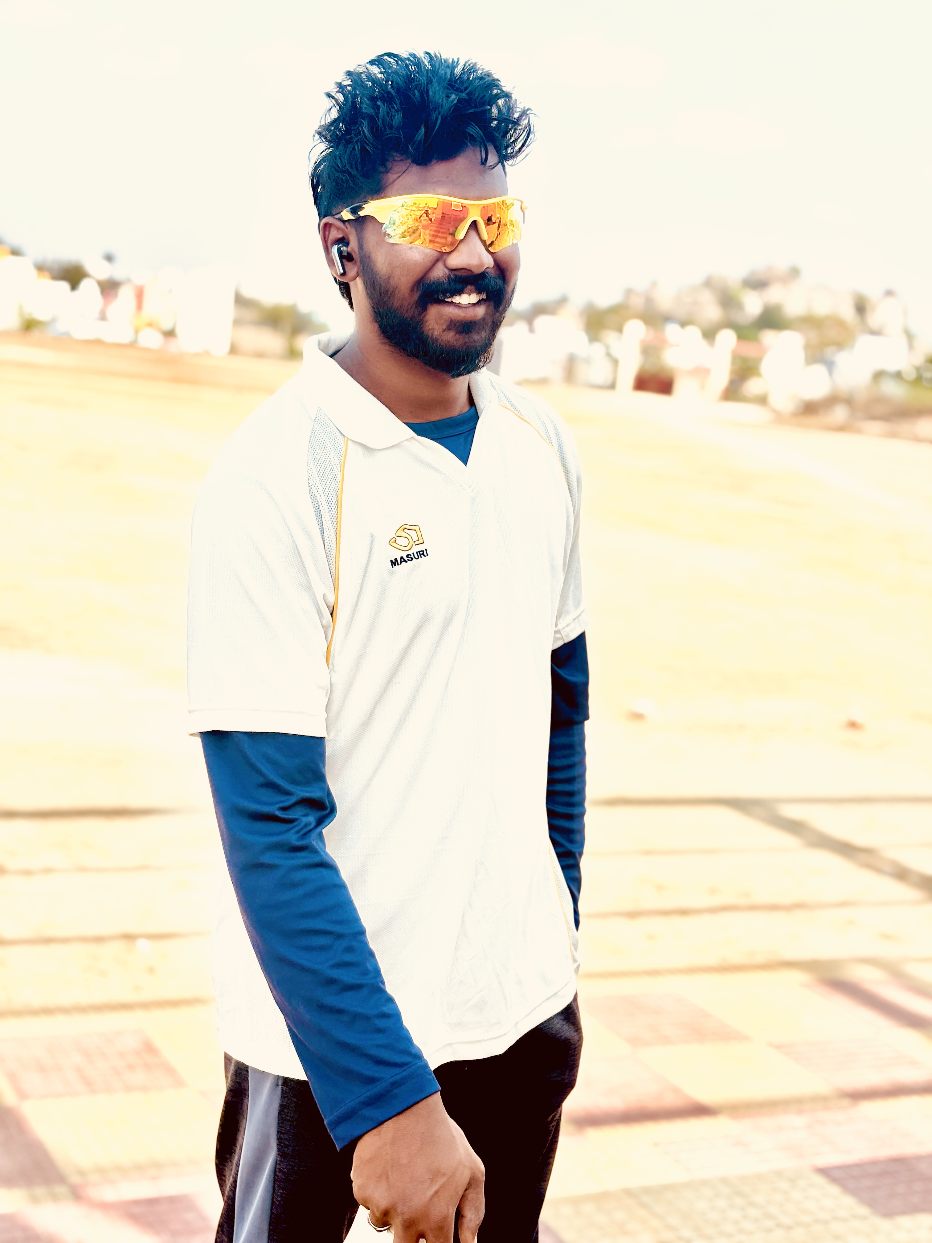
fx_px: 1867
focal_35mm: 52
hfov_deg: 28.0
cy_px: 622
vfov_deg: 36.8
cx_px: 466
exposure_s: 1/2193
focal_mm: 5.96
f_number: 1.6
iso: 40
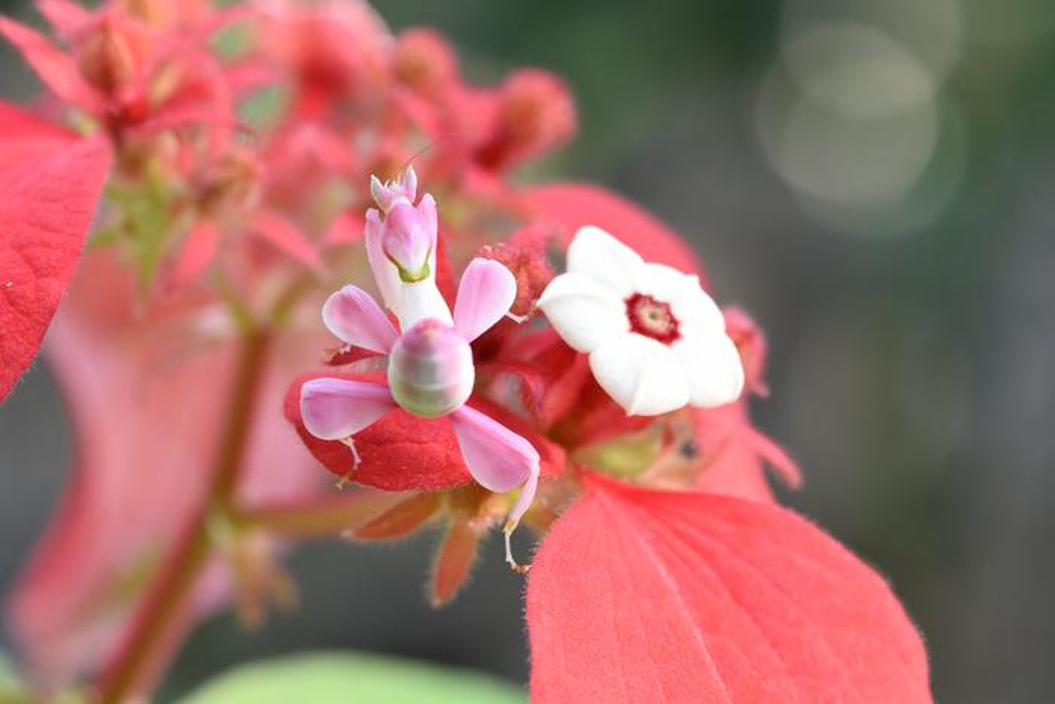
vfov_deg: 13.0
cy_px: 352
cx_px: 528
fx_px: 3078
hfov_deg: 19.5
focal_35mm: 105
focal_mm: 105
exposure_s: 1/80
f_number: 14
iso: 1000
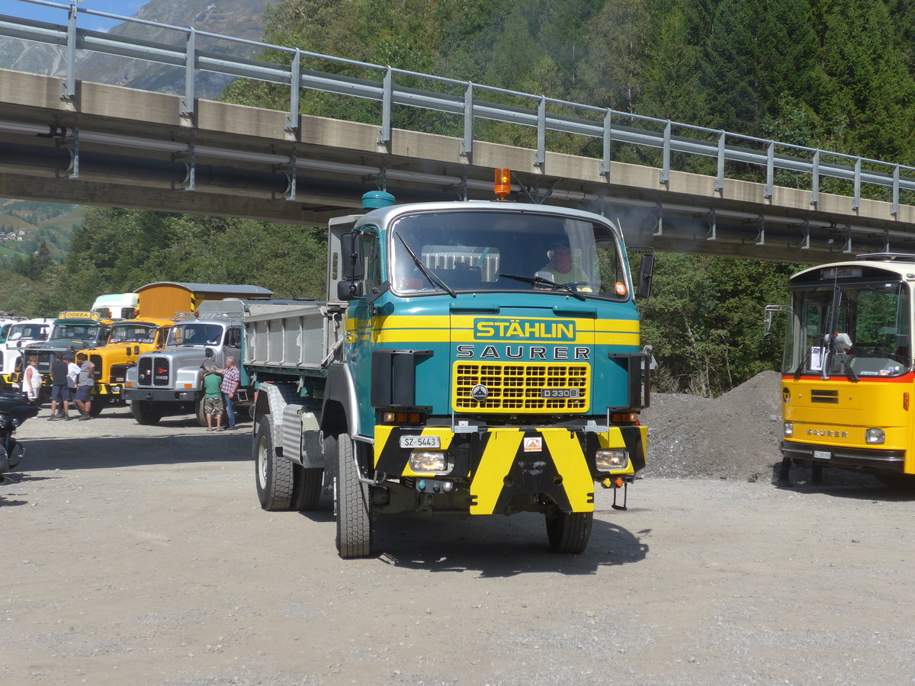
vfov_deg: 26.6
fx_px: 1454
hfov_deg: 34.9
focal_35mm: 55
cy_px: 343
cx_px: 458
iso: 80
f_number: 3.4
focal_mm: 11.3
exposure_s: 1/1300
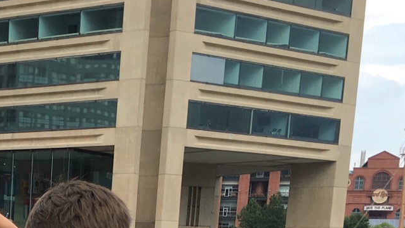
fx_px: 1063
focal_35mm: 99
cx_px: -103
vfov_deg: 11.2
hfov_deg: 20.0
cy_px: 447
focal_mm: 4.15
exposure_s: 1/793
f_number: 2.2
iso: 25
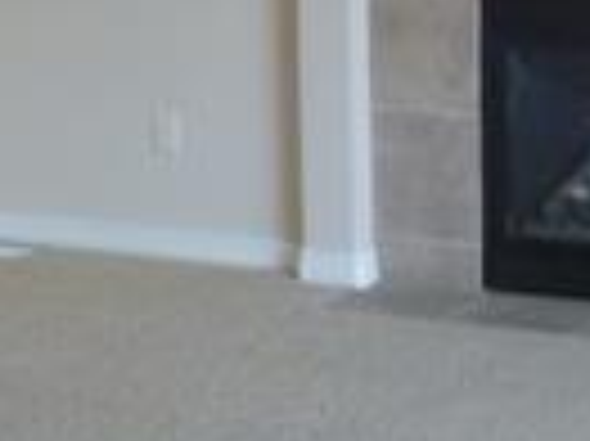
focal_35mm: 137
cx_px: 392
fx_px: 2333
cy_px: 61
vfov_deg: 10.8
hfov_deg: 14.4
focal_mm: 5
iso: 160
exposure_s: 1/30
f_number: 3.3
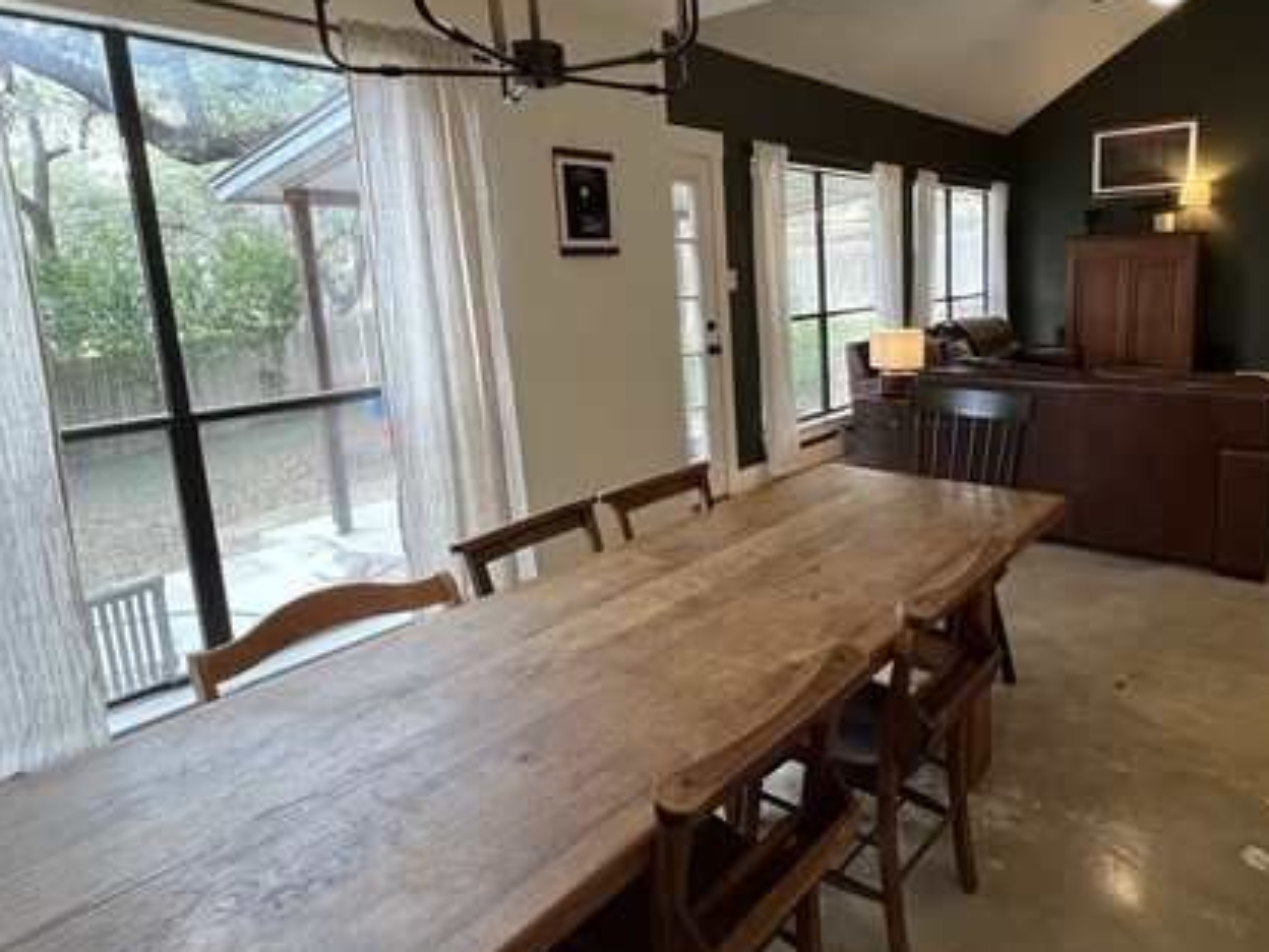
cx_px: 821
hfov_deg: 79.7
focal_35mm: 20
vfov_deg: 65.6
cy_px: 406
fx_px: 733
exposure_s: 1/60
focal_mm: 1.57
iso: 160
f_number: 1.8
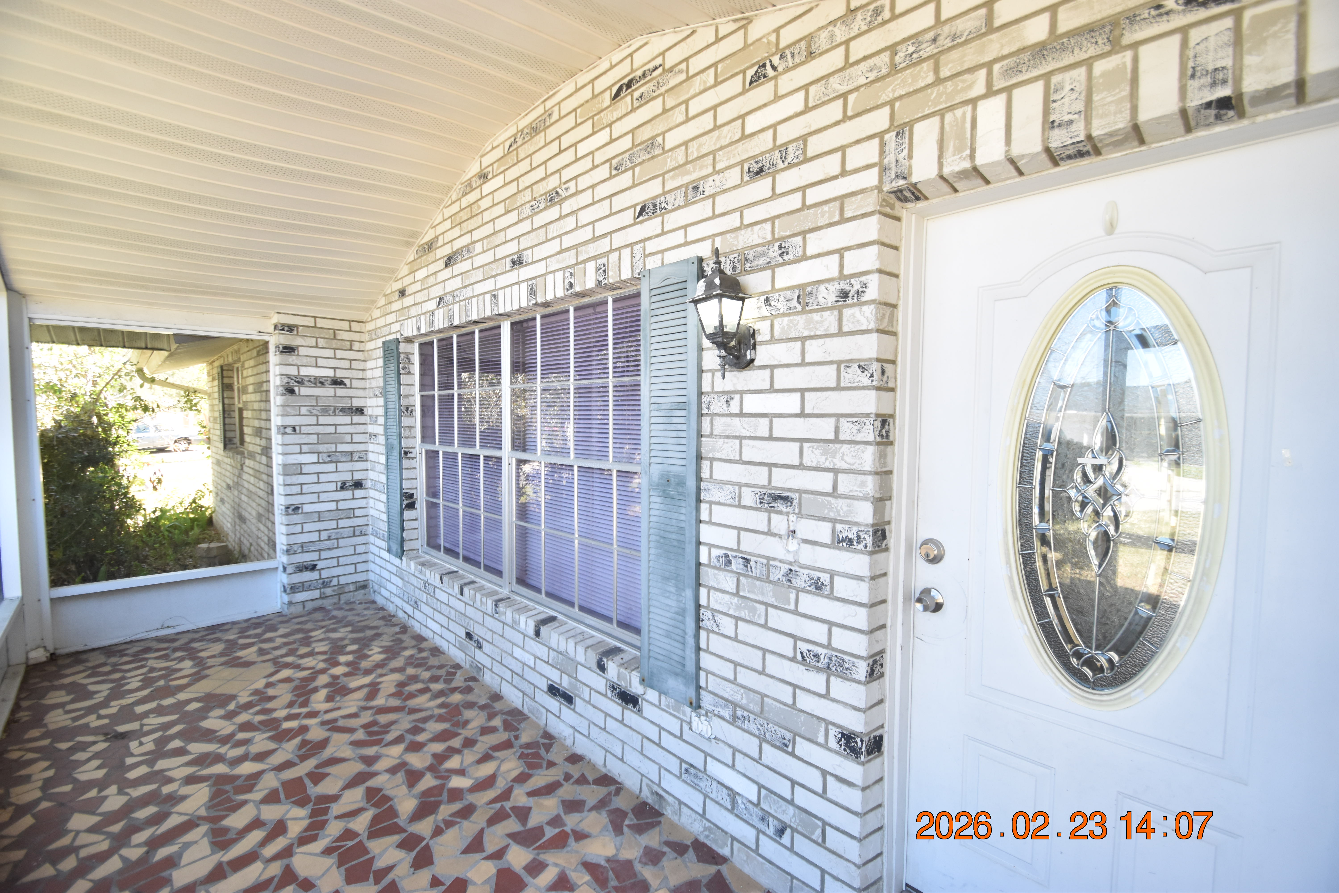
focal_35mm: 15
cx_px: 670
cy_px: 446
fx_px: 558
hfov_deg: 100.4
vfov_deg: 77.3
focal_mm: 10
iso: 800
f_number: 3.5
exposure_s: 1/250
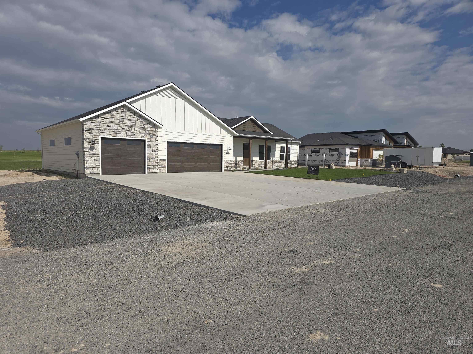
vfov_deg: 58.9
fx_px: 314
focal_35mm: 23
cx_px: 236
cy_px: 177
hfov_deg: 73.9
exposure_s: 1/1124
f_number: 1.7
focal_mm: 6.3
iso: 12
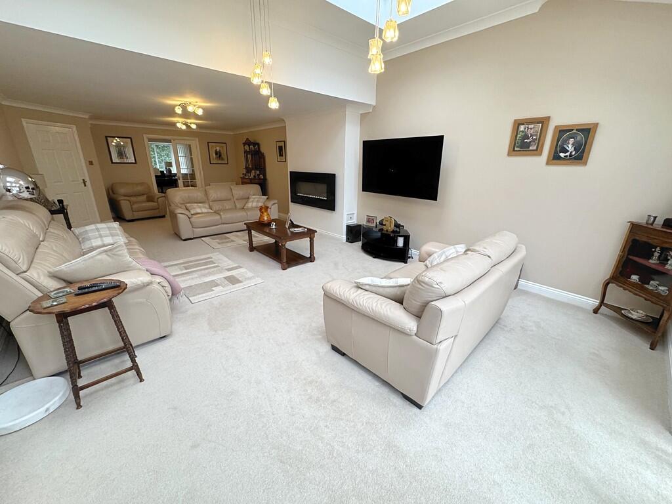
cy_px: 252
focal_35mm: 14
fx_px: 272
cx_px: 336
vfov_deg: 85.7
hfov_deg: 102.1
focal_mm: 2.22
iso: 200
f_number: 2.2
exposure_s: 1/100
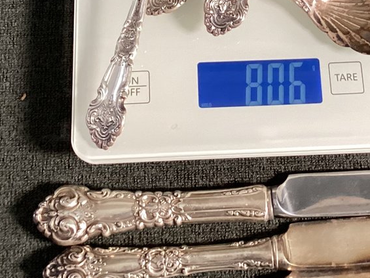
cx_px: 258
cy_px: 8
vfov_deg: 17.4
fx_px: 887
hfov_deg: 23.4
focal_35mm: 83
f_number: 2.4
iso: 200
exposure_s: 1/60
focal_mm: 3.3
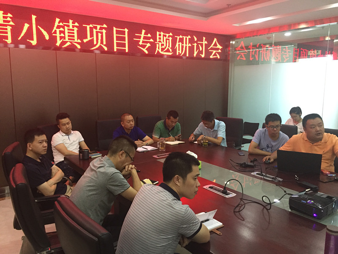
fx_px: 283
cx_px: 169
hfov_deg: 61.7
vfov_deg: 48.2
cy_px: 127
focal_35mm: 29
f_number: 2.2
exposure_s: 1/33
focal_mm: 4.15
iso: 200
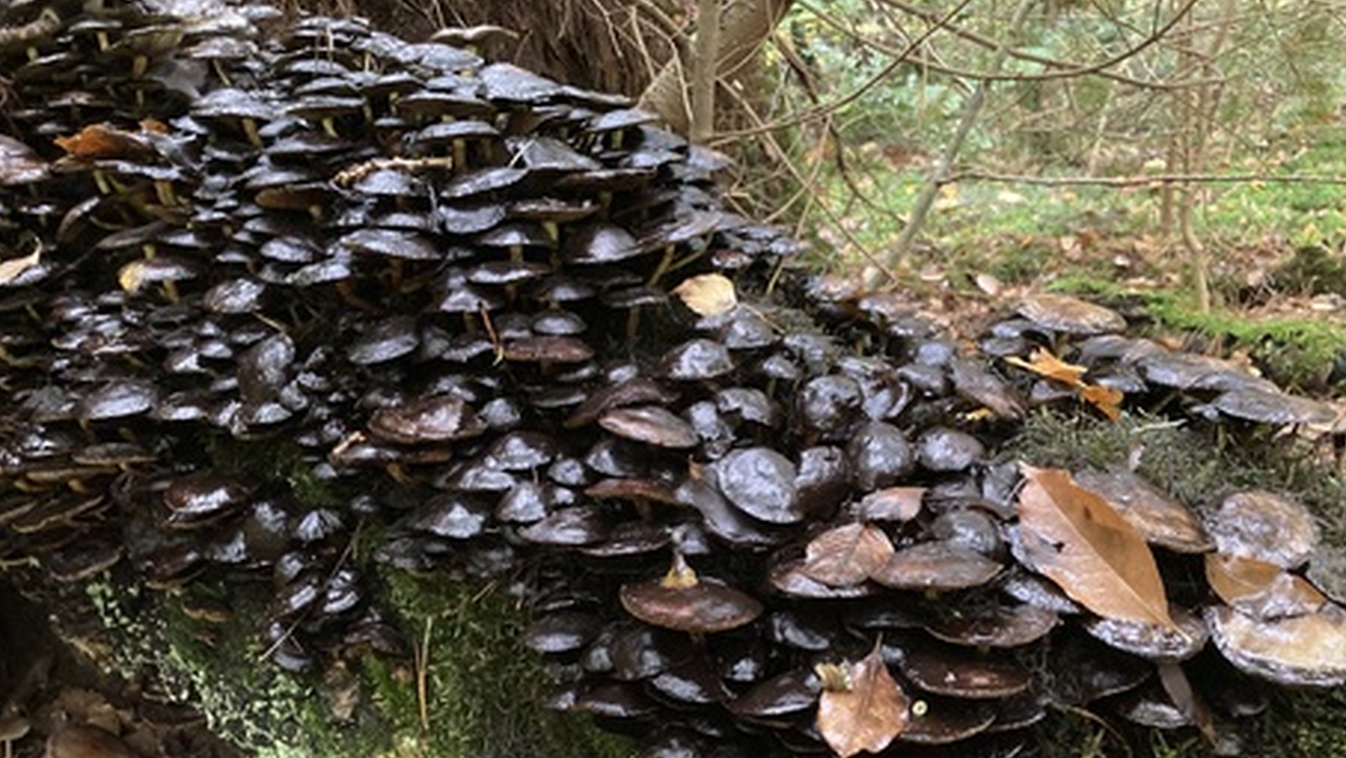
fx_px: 1107
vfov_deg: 37.7
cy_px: 444
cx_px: 680
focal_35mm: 31
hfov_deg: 62.6
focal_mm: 3.99
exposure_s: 1/26
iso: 640
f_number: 1.8
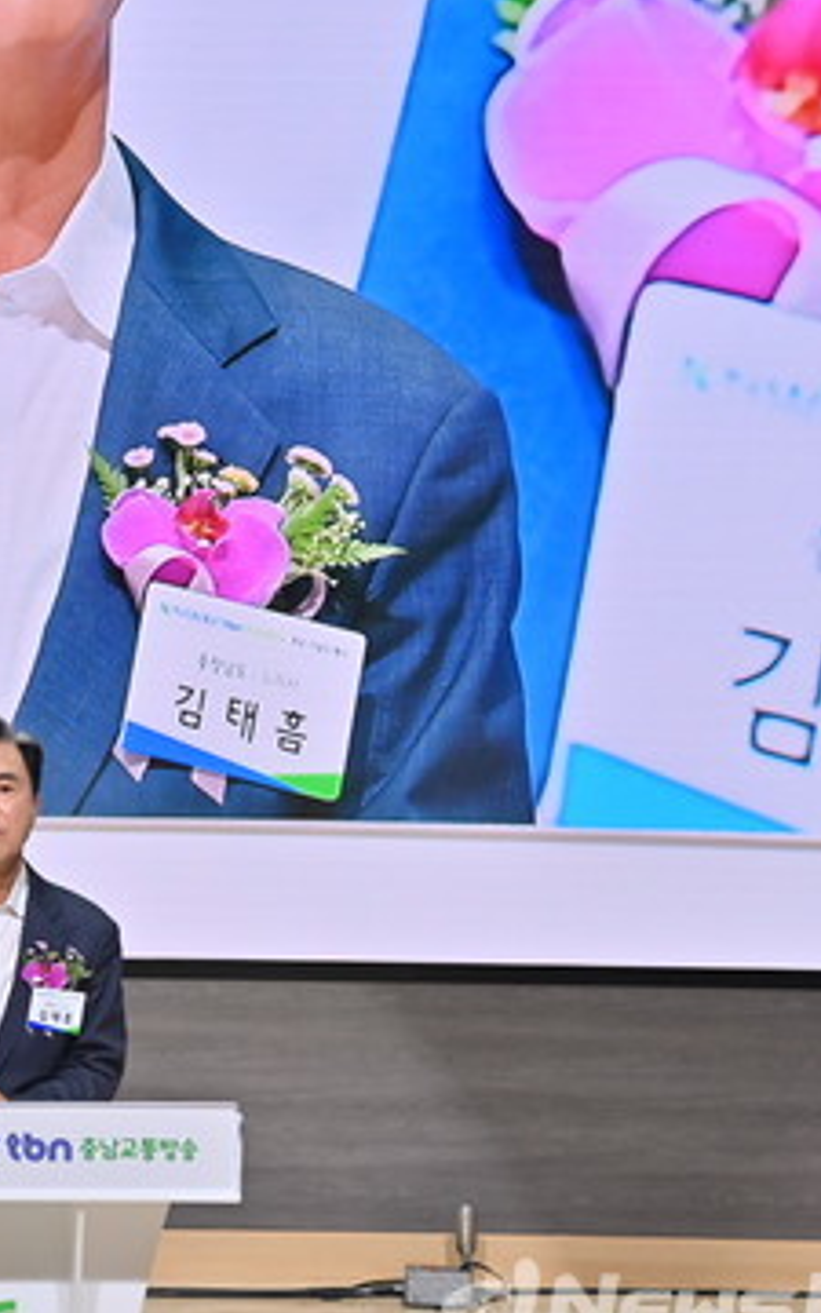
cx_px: 58
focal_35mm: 119
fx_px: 4260
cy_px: 689
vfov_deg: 17.5
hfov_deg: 10.9
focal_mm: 70
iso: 1250
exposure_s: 1/400
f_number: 5
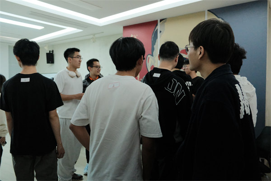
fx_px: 211
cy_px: 90
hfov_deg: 65.5
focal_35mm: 28
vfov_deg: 46.4
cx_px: 136
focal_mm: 18.8
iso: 12800
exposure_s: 1/250
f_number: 2.8
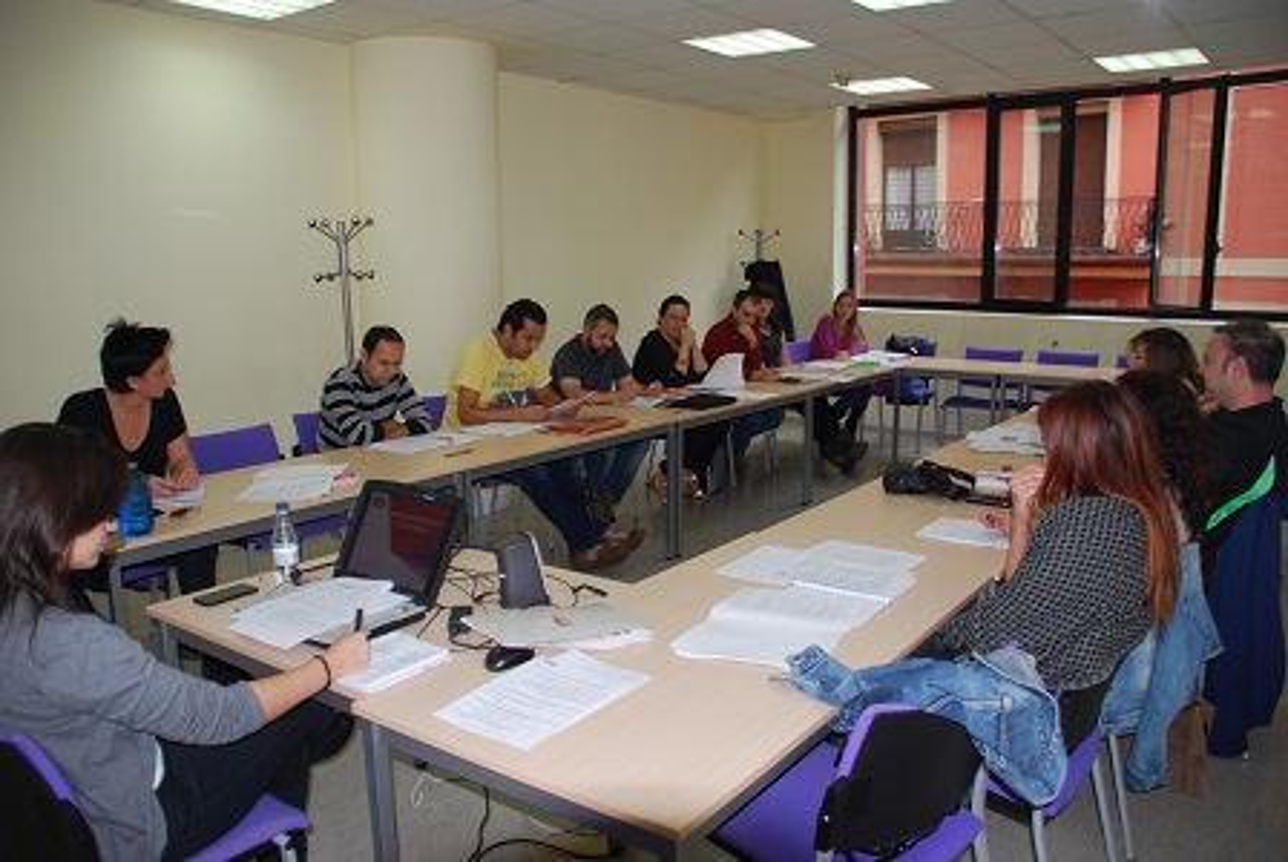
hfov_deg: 67.3
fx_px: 967
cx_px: 644
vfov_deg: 48.1
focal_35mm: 27
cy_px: 431
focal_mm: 18
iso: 200
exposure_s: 1/60
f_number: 3.5
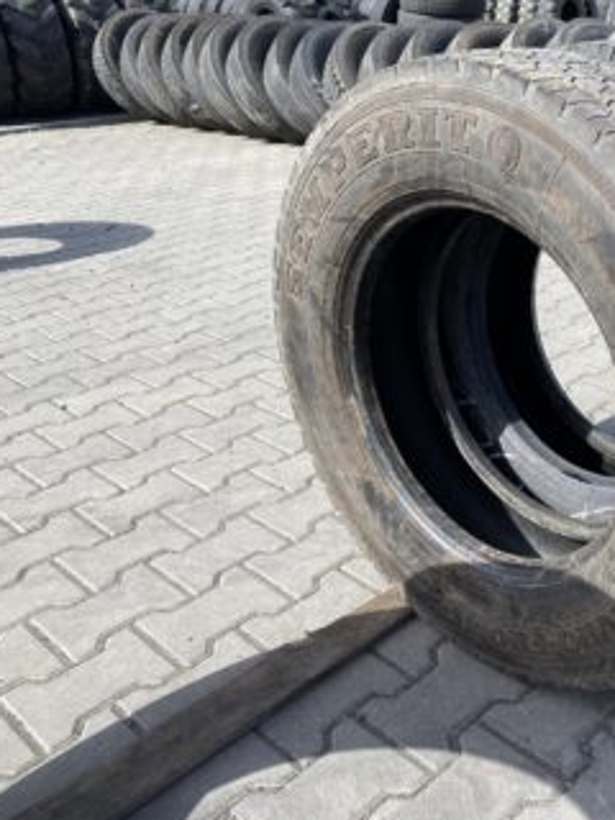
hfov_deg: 38.3
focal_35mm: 35
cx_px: 538
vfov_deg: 52.6
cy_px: 411
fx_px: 829
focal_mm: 4.25
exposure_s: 1/1245
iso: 32
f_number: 1.8
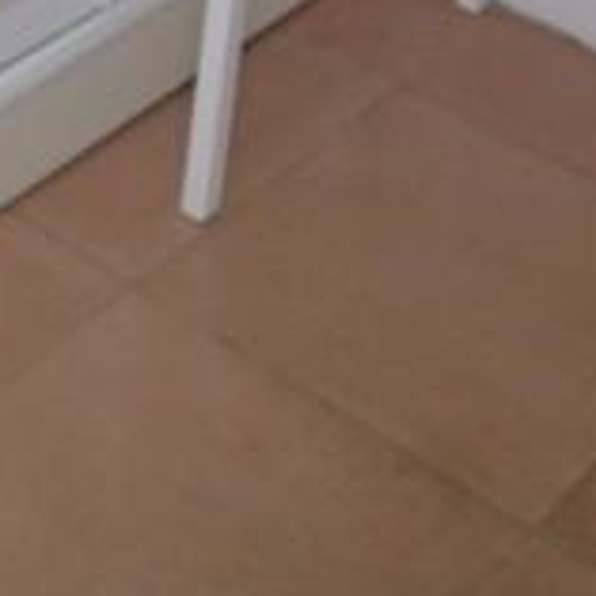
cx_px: -46
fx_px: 2279
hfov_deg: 14.6
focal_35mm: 117
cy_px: -292
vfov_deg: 14.0
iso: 320
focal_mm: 5.4
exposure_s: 1/33.3
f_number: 1.8
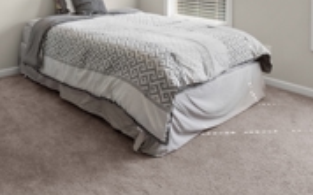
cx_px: 103
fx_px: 307
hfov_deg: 52.9
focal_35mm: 36
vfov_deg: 31.1
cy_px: -23
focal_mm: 14
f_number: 7.1
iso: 800
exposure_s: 1/40
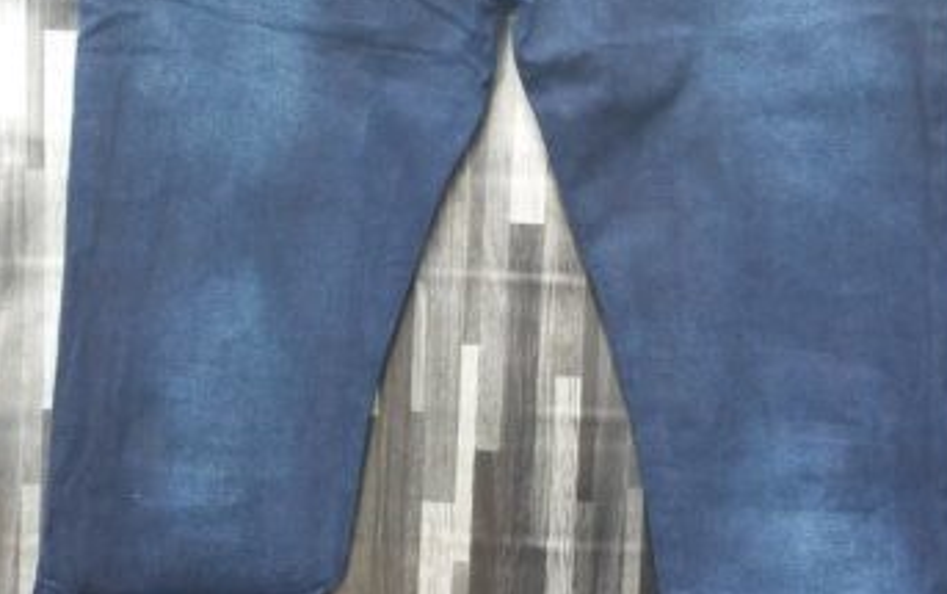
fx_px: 1421
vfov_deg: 23.6
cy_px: 274
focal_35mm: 55
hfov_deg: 36.8
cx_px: 429
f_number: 1.9
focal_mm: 2.91
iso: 40
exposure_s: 1/120
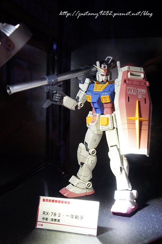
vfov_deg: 46.4
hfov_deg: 31.9
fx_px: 284
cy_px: 122
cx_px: 81
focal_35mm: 42
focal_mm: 28
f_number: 7.1
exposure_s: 1/50
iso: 1250
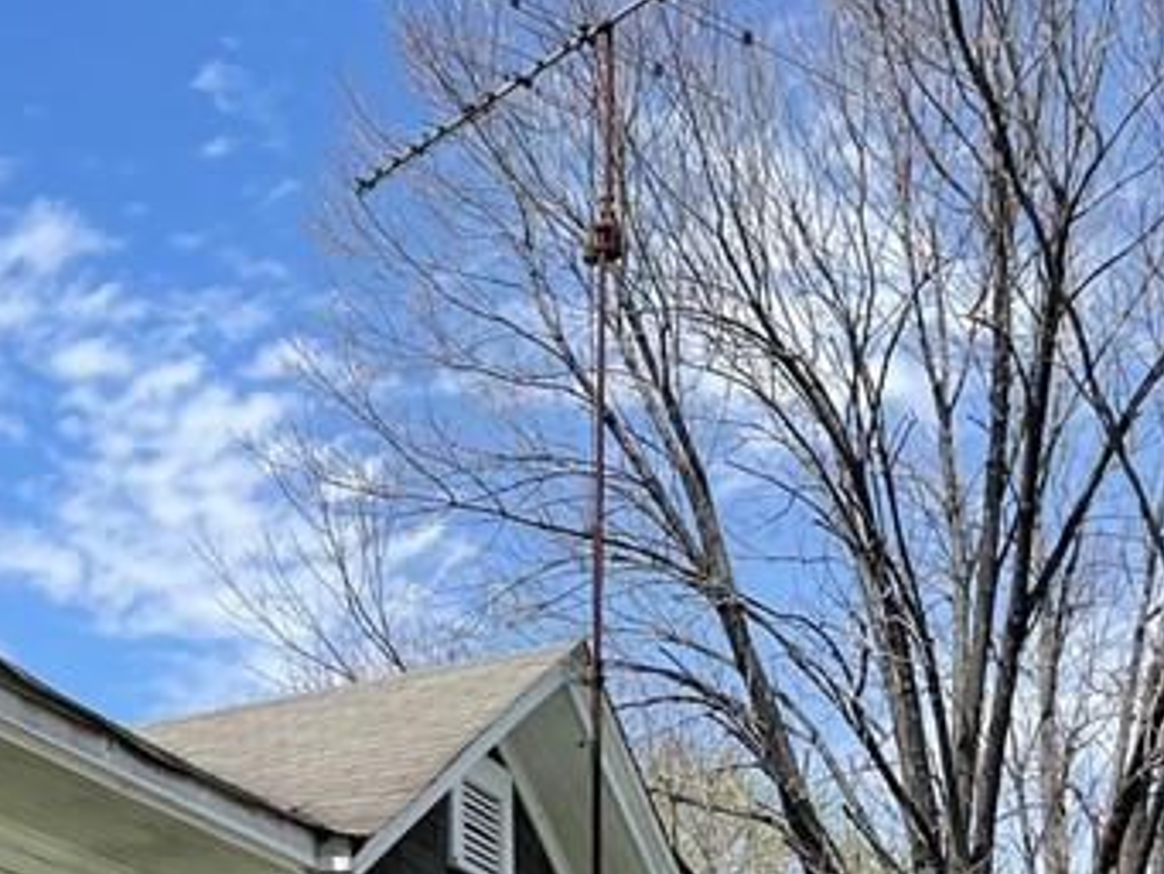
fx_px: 2624
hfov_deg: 23.1
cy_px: 1130
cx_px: -195
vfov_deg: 17.7
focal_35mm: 78
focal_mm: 4.2
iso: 32
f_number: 1.6
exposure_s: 1/2132
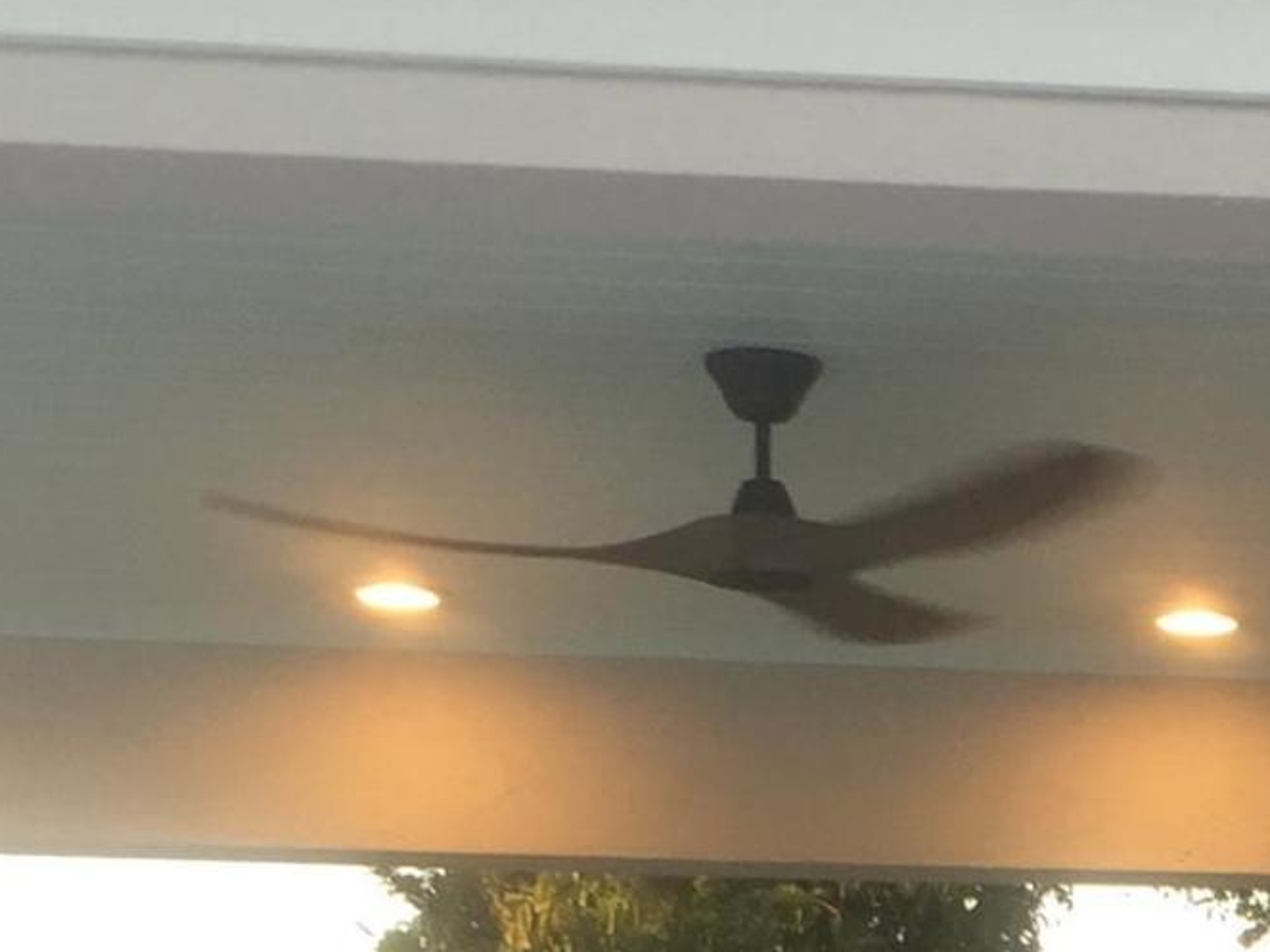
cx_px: 1536
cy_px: 1688
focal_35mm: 126
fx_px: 4622
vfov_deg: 11.0
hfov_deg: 15.1
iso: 40
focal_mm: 4.15
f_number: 2.2
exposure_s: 1/60
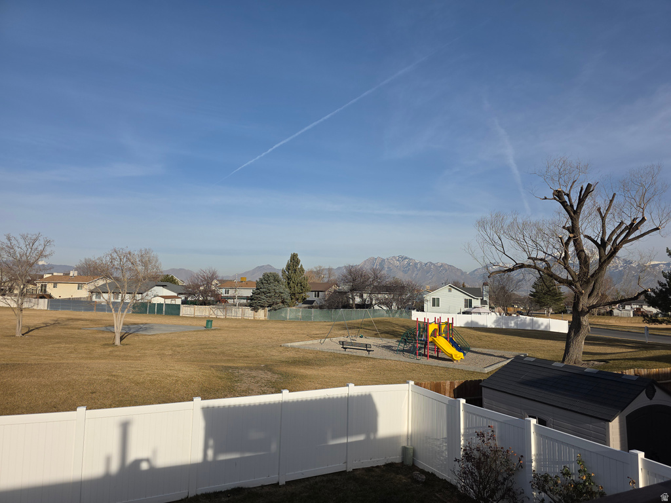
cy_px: 252
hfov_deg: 73.9
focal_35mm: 23
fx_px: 446
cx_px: 336
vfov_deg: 58.9
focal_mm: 6.3
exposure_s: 1/1328
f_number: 1.7
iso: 12
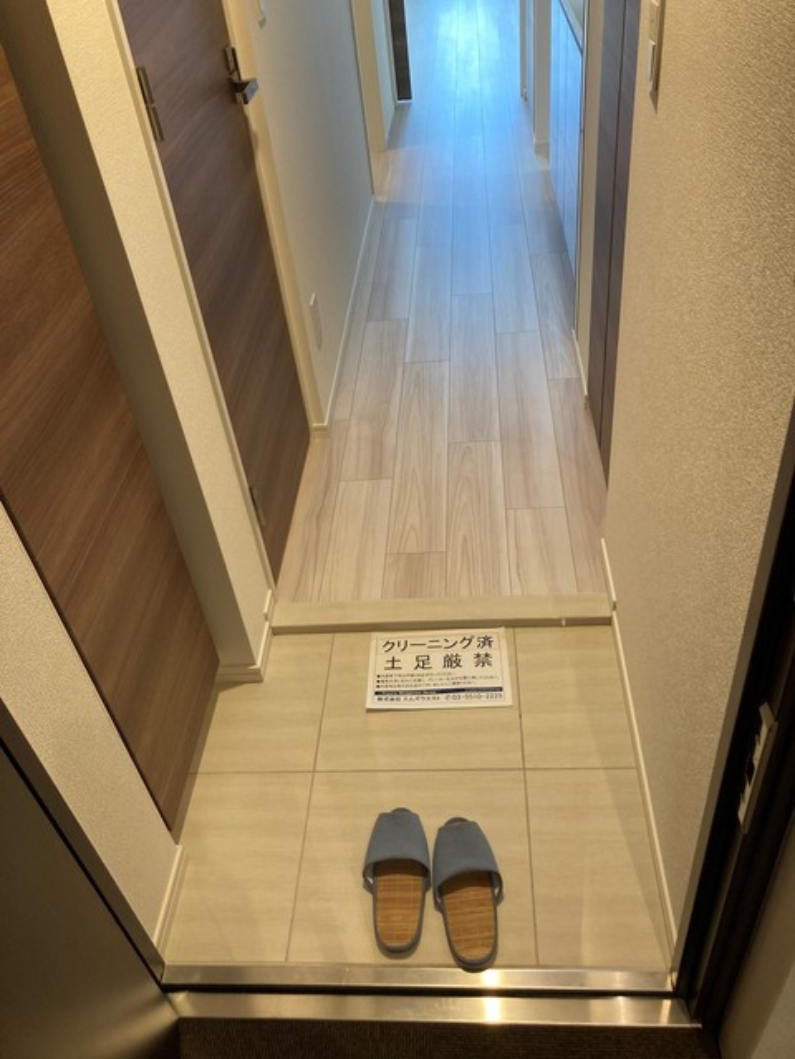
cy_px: 530
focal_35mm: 28
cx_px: 398
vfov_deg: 63.4
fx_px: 857
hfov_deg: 49.7
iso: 125
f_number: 1.8
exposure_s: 1/50
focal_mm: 3.99
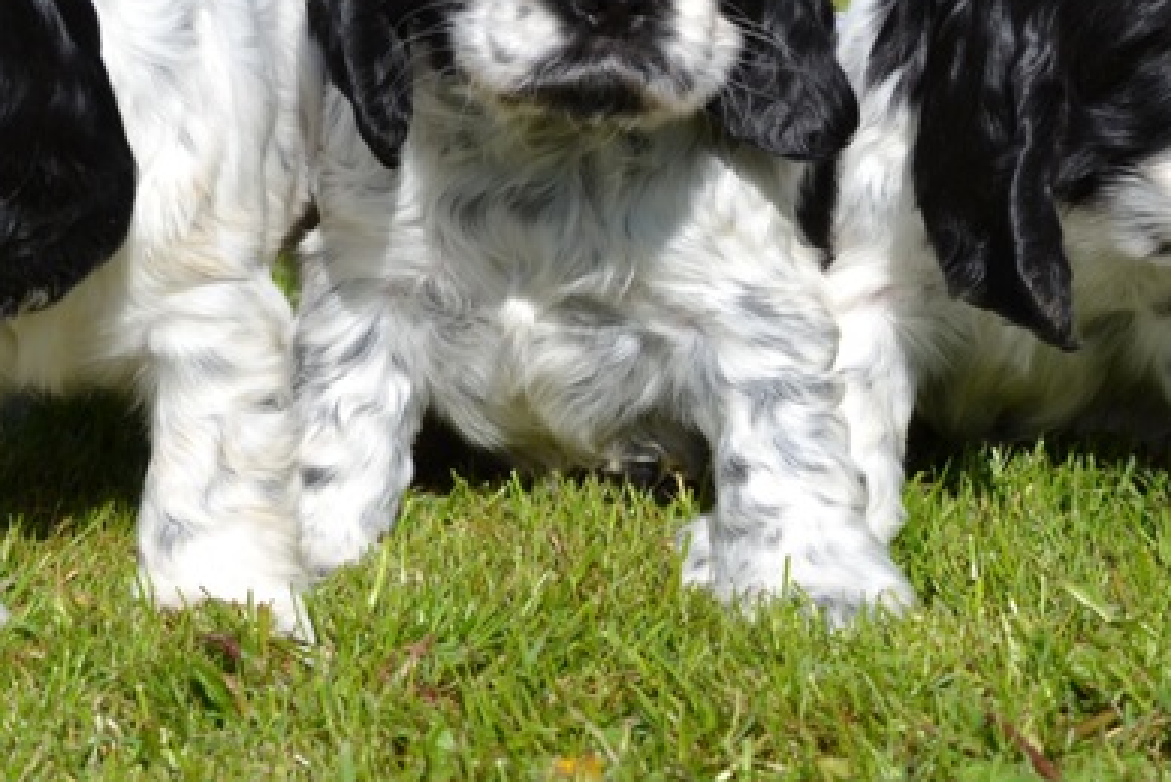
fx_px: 5532
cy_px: 86
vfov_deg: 8.1
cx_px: 773
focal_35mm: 170
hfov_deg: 12.1
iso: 100
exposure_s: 1/320
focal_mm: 55
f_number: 9
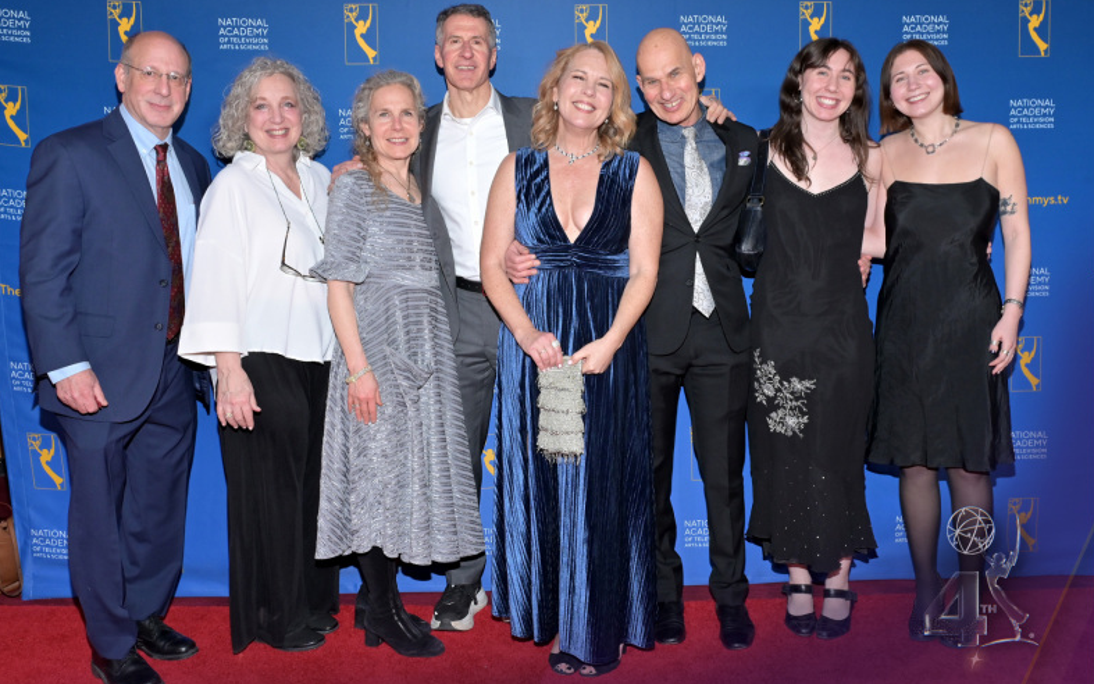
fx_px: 865
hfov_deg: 64.6
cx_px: 541
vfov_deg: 43.2
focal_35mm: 29
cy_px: 349
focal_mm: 28
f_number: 10
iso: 1000
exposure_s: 1/125
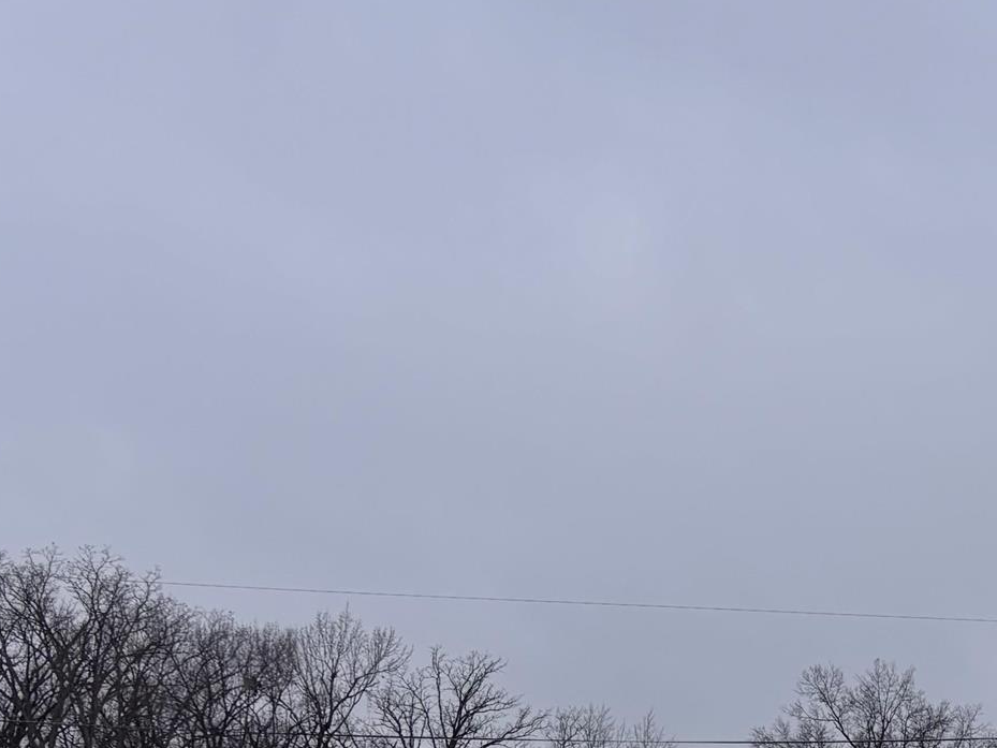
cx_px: 1306
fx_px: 2477
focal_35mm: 86
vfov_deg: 15.7
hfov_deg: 20.7
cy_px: 1145
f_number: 1.6
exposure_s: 1/329
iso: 50
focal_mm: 5.96
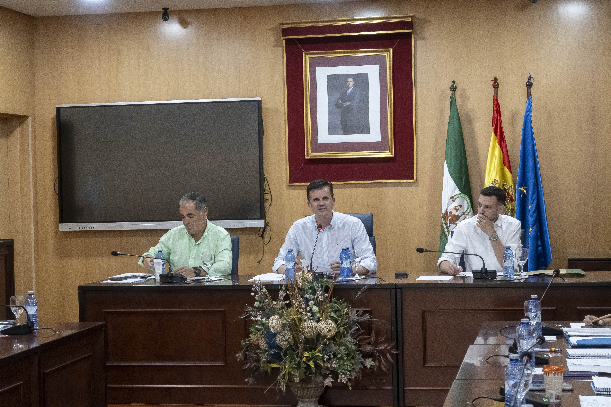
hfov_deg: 27.0
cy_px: 204
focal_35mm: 75
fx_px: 1273
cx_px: 306
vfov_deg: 18.2
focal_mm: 50
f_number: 6.3
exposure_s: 1/125
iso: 5600
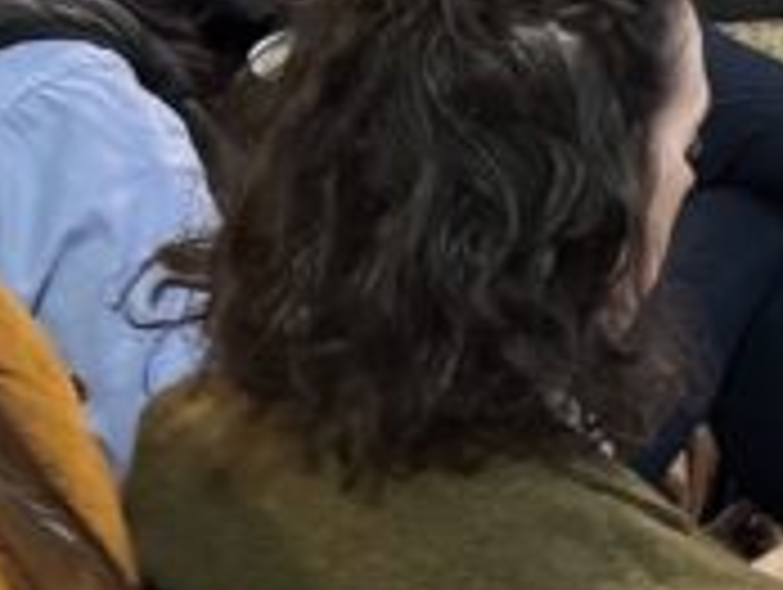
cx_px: 1760
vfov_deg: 10.1
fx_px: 3194
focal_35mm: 141
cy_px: -360
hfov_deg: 11.9
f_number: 1.78
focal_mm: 6.76
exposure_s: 1/30
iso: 1000
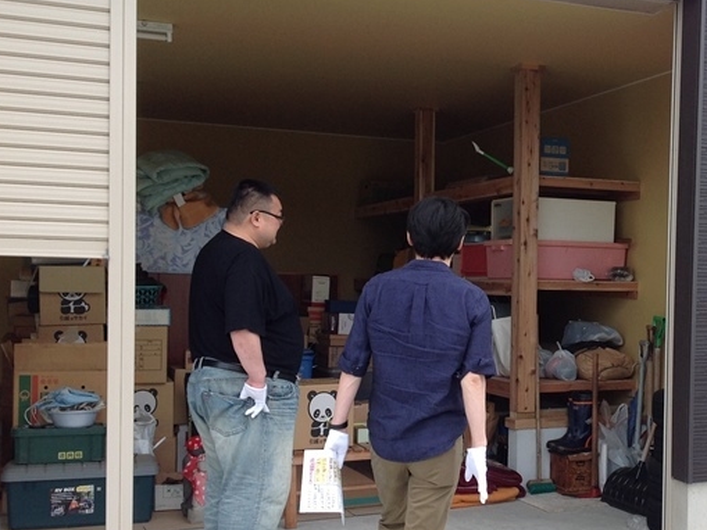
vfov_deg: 26.5
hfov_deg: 34.3
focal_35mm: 55
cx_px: 515
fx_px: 1124
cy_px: 318
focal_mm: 4.3
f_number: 2.4
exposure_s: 1/426
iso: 50
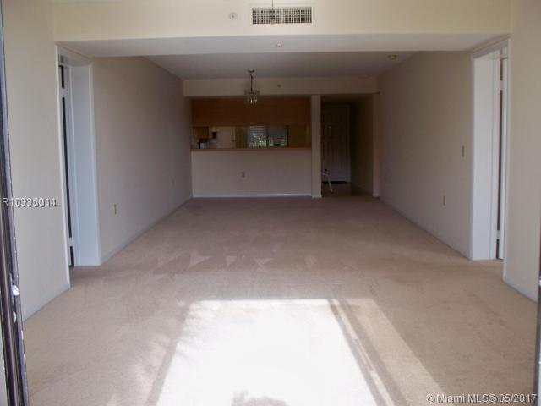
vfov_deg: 40.7
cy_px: 203
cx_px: 270
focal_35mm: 35
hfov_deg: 52.6
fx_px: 547
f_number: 2.8
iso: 80
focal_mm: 7.54
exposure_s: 1/125
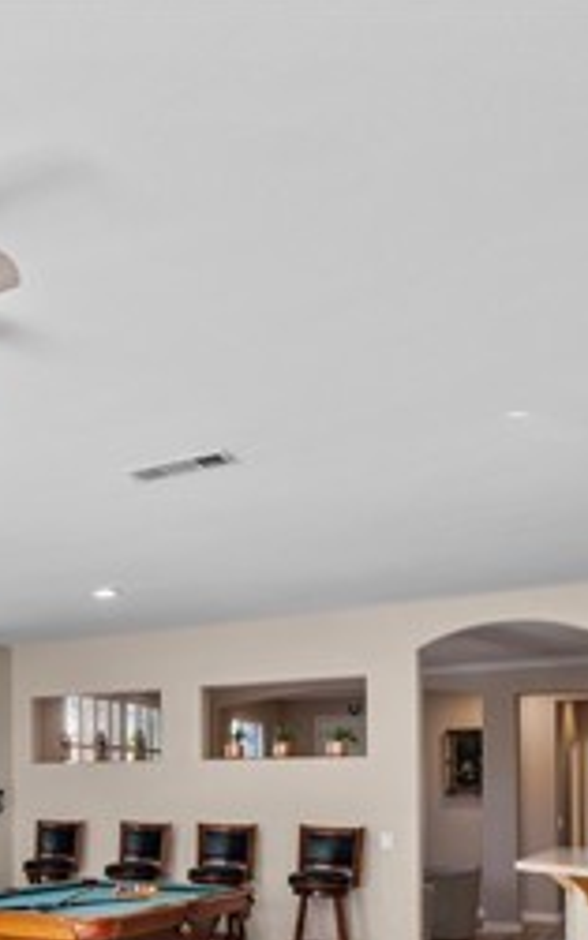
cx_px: -161
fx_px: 999
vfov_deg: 46.8
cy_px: 792
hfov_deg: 27.7
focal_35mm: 39
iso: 250
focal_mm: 15
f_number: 9
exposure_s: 1/10
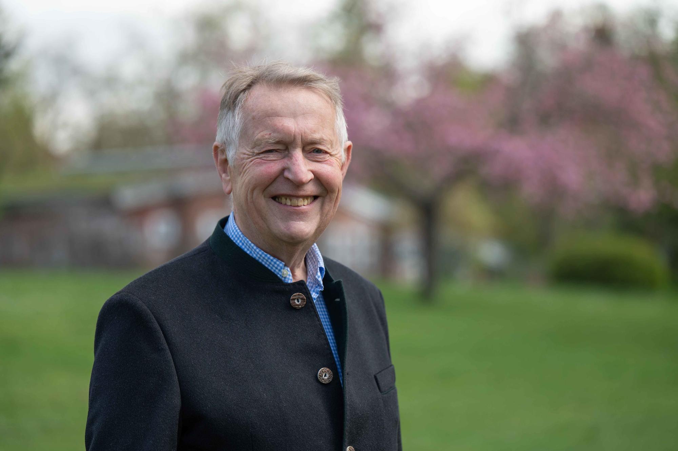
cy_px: 226
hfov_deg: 19.5
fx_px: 1976
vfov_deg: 13.0
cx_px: 339
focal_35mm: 105
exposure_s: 1/640
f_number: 2.8
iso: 100
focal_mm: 105
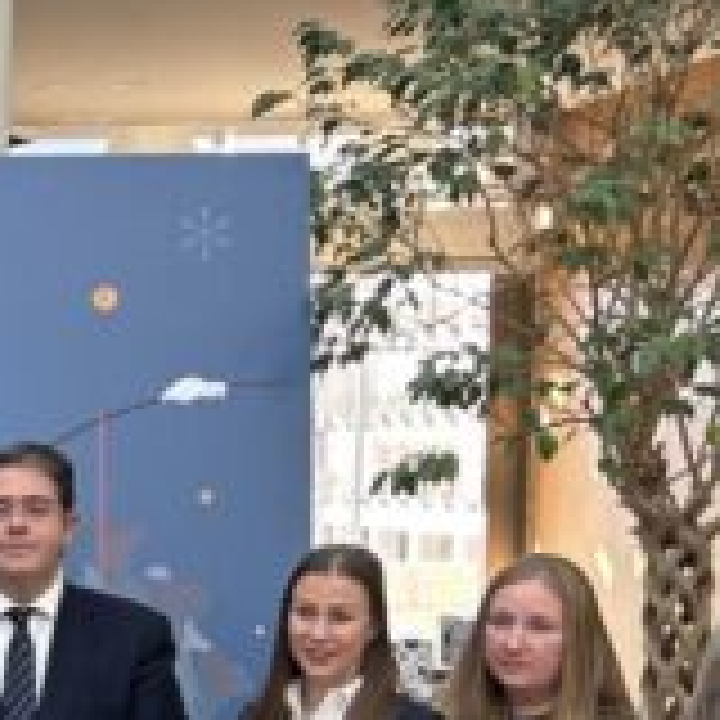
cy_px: 698
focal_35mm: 110
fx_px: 2589
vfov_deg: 15.6
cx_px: -518
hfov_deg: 14.2
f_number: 1.5
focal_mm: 5.7
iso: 40
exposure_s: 1/121
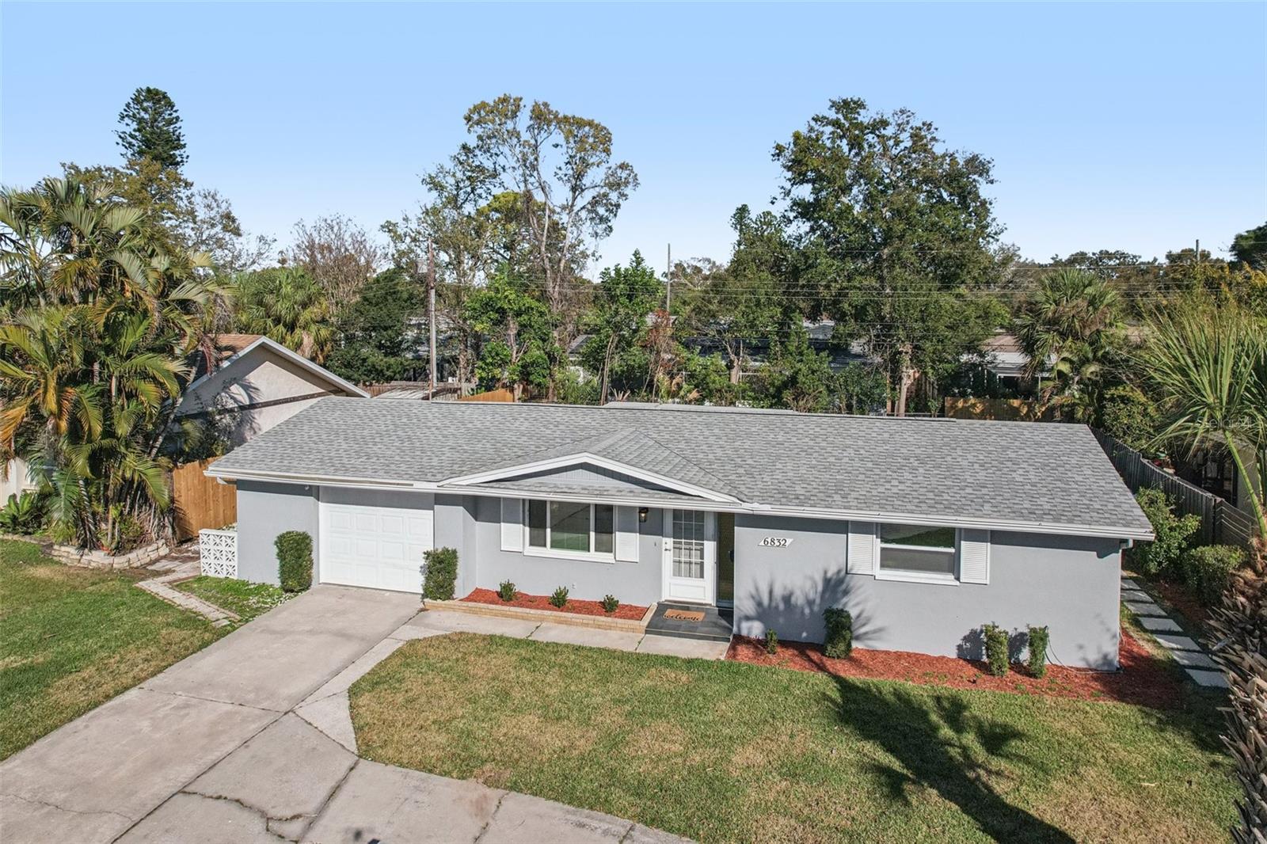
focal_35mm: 22
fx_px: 774
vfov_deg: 57.2
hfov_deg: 78.6
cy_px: 422
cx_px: 634
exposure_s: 1/2500
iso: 400
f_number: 2.8
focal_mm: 8.4
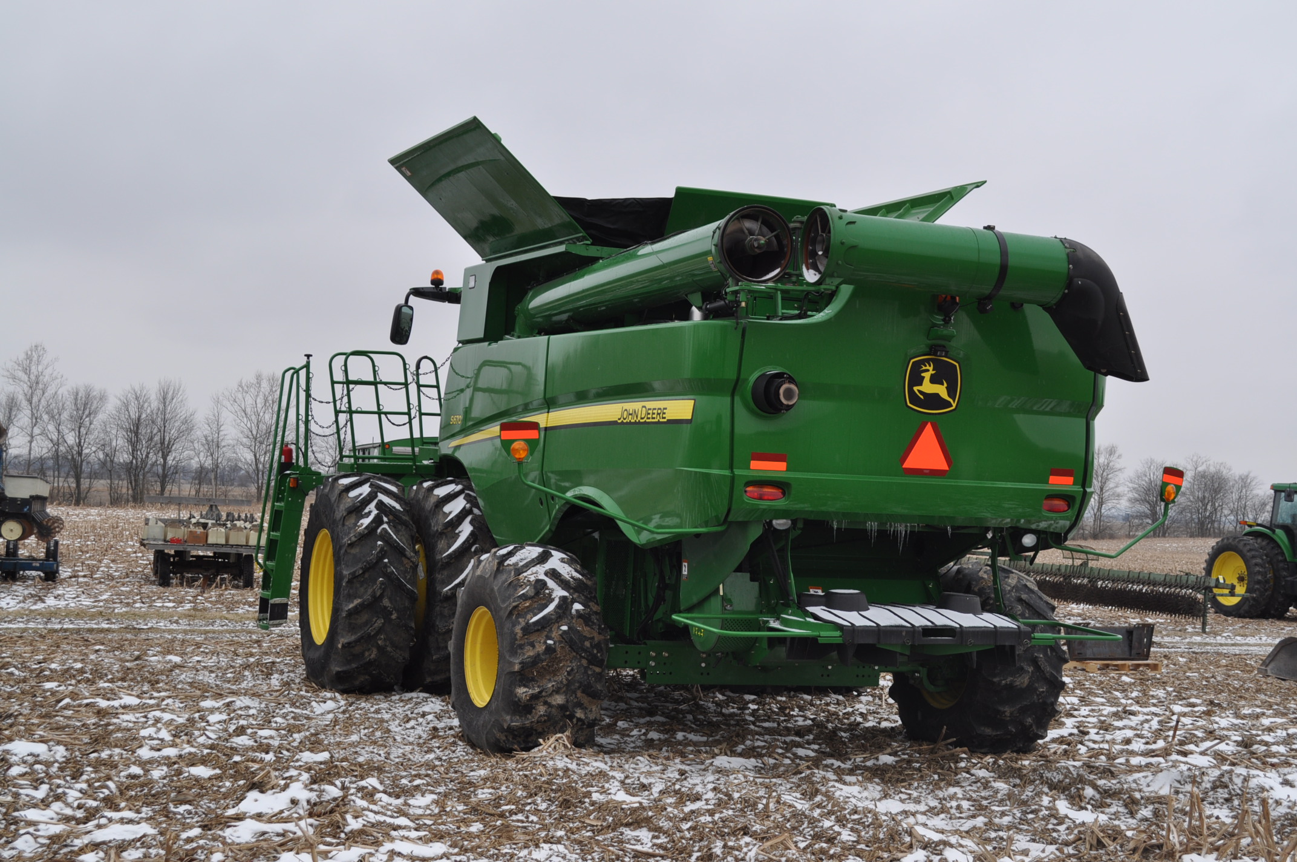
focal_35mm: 51
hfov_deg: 38.9
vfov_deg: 26.4
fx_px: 1835
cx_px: 648
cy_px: 431
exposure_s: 1/200
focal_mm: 34
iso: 200
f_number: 7.1
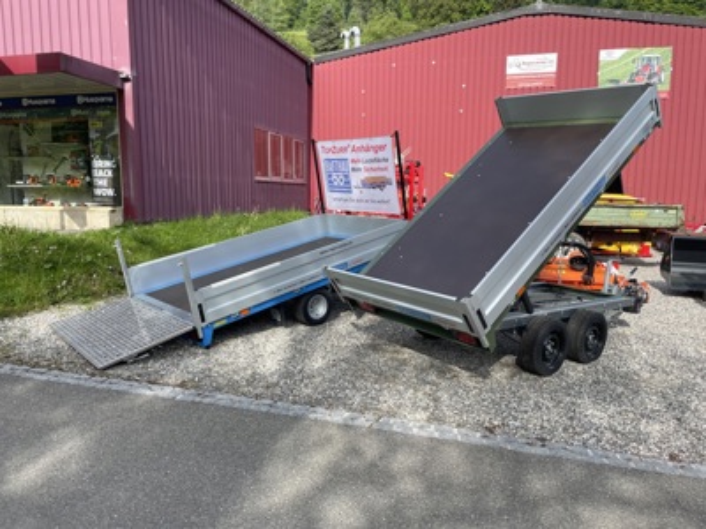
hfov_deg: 67.3
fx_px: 530
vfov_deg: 53.1
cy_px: 264
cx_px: 353
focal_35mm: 26
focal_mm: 4.2
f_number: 1.6
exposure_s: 1/1490
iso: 32
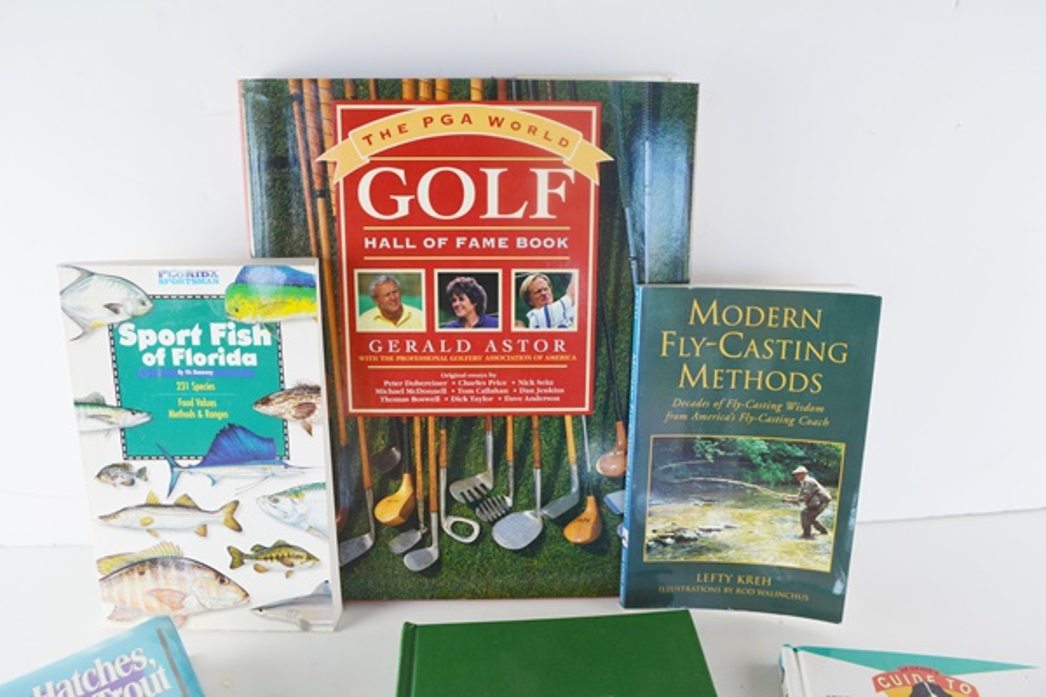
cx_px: 523
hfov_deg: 67.4
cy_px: 348
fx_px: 784
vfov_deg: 47.9
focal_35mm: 27
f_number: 5.6
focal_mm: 18
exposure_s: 1/125
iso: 320
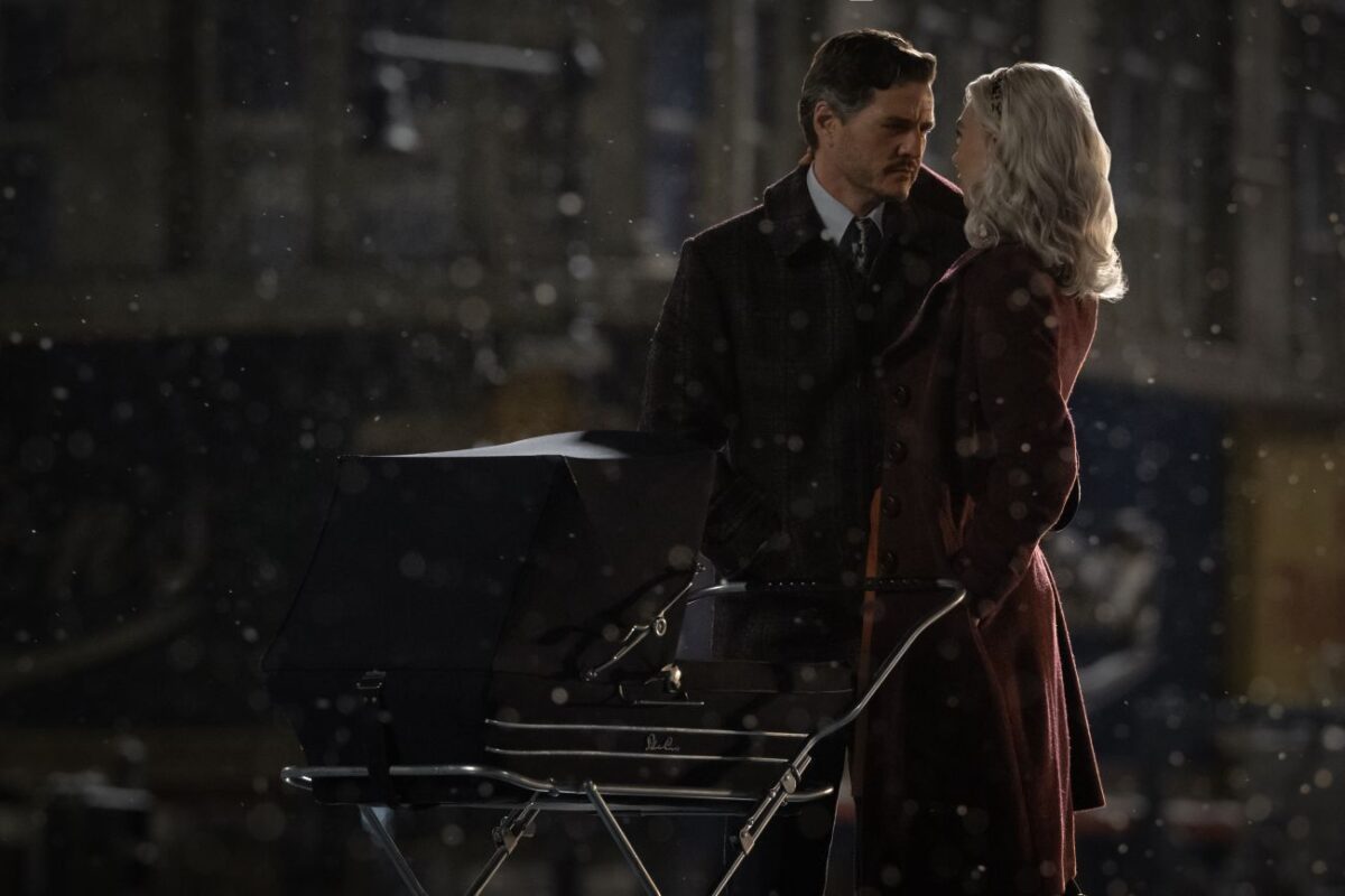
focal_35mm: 300
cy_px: 448
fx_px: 11207
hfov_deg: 6.9
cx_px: 672
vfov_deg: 4.6
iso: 3200
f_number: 4
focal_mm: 200
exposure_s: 1/160
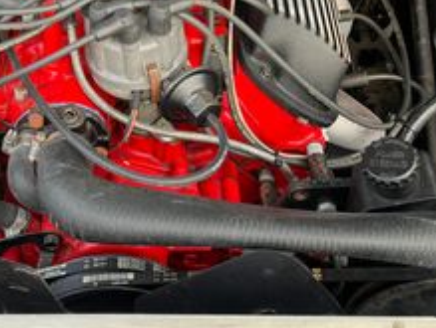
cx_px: 147
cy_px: 12
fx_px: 883
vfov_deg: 20.5
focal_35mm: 70
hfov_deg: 27.6
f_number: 1.78
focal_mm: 6.86
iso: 100
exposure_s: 1/128
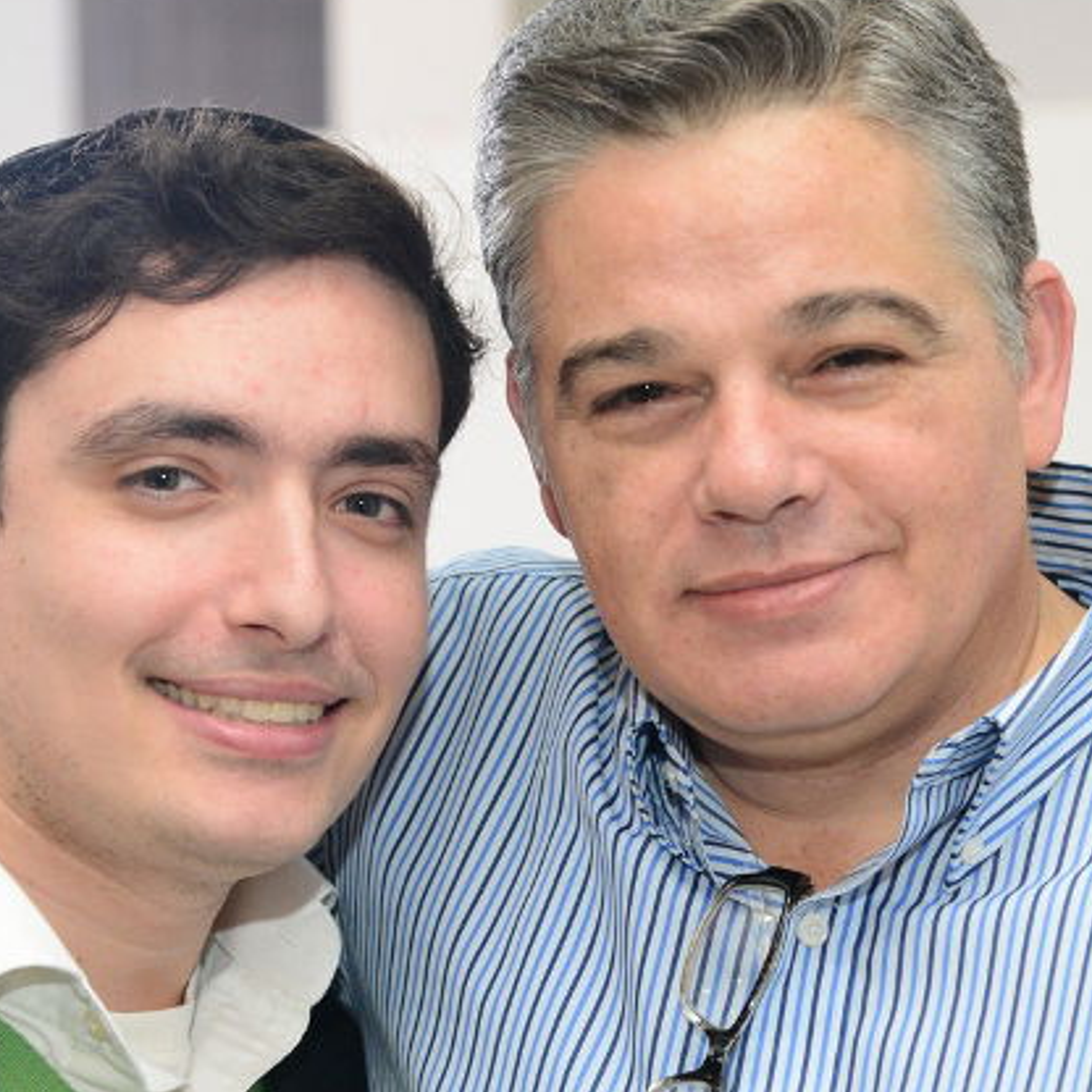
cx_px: 659
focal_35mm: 138
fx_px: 4925
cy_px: 626
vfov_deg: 12.6
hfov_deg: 12.6
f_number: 5
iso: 1600
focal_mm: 66
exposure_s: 1/100
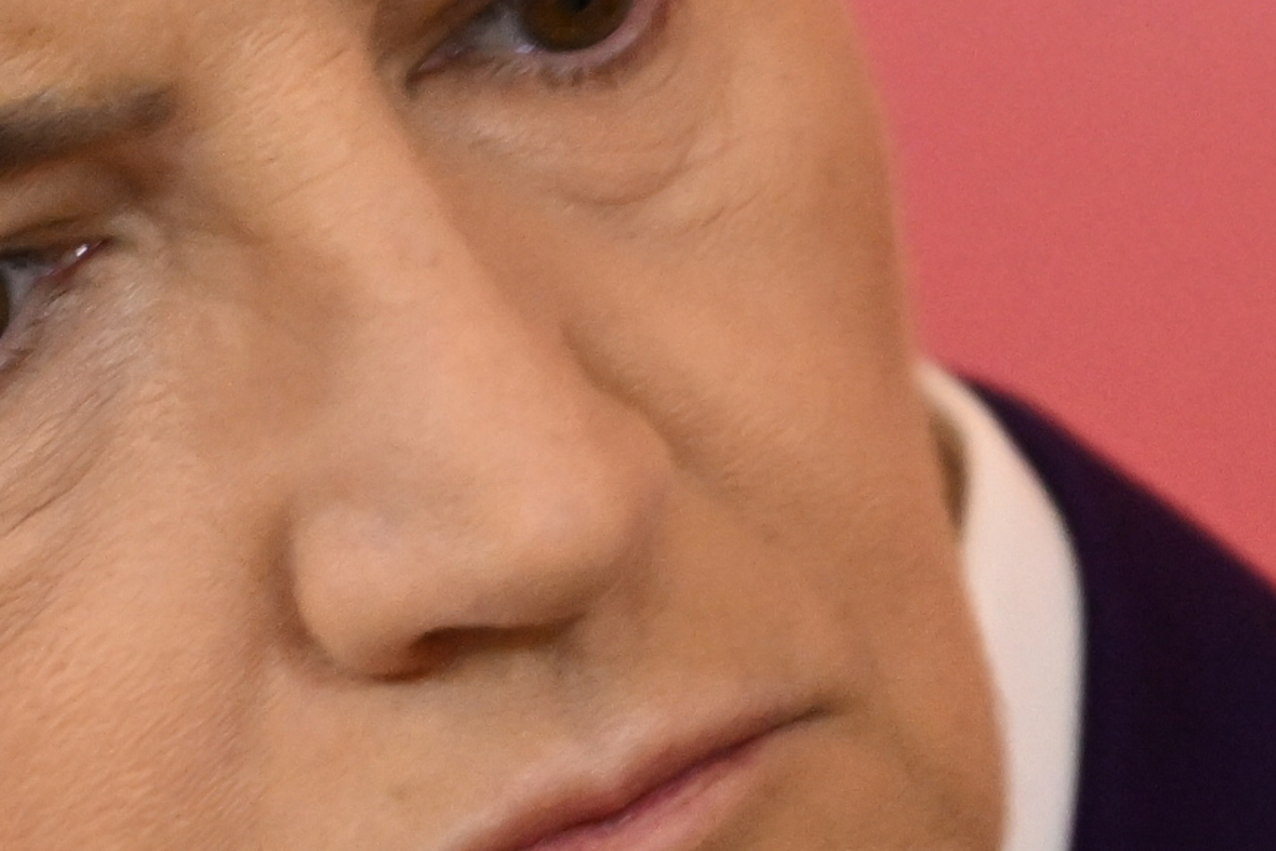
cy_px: 231
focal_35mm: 1128
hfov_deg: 1.8
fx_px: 39978
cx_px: -347
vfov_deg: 1.2
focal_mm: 200
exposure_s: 1/250
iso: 3200
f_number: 4
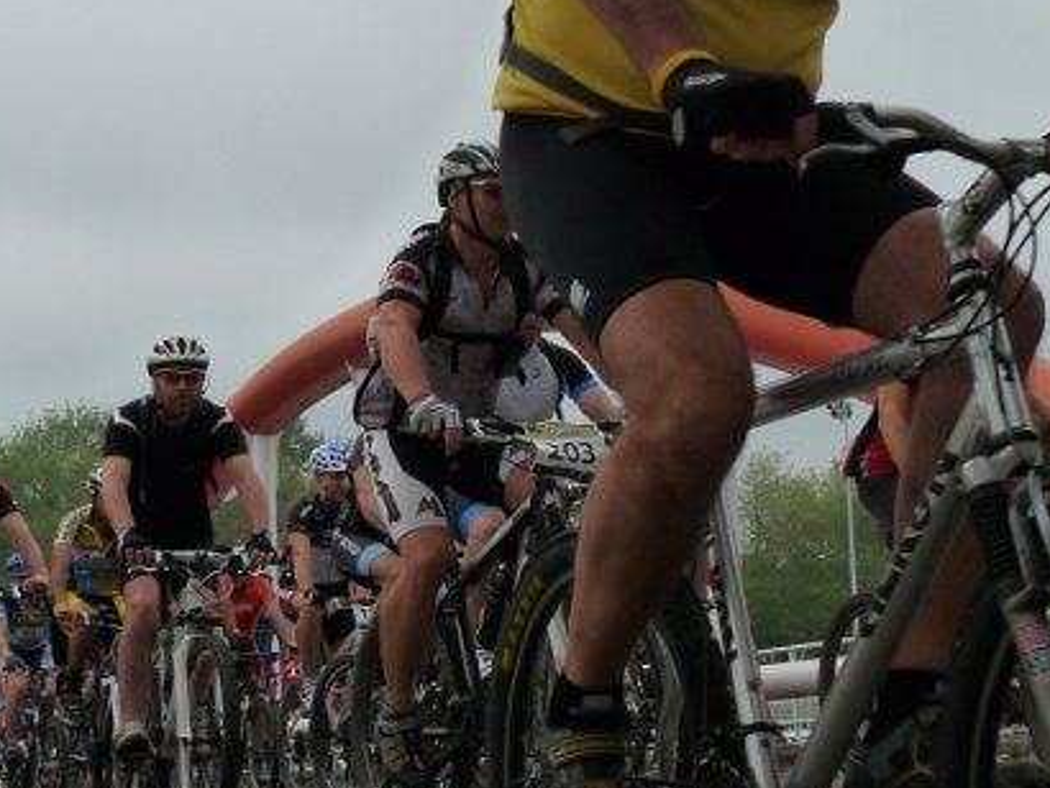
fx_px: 2367
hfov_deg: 24.7
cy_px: 264
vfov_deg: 18.9
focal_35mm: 78
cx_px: 789
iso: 200
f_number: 5.6
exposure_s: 1/250
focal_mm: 7.1
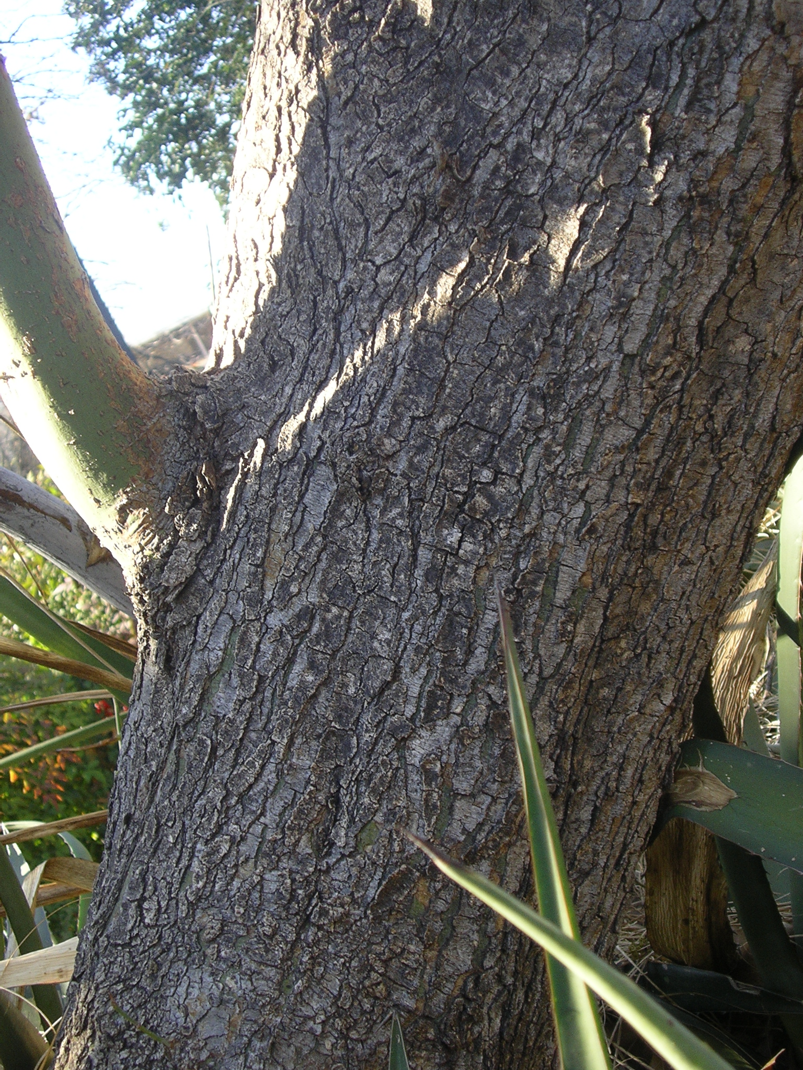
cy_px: 535
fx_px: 2196
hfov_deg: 20.7
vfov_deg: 27.4
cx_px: 402
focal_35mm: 71
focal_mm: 10.9
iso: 64
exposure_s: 1/80
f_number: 3.9
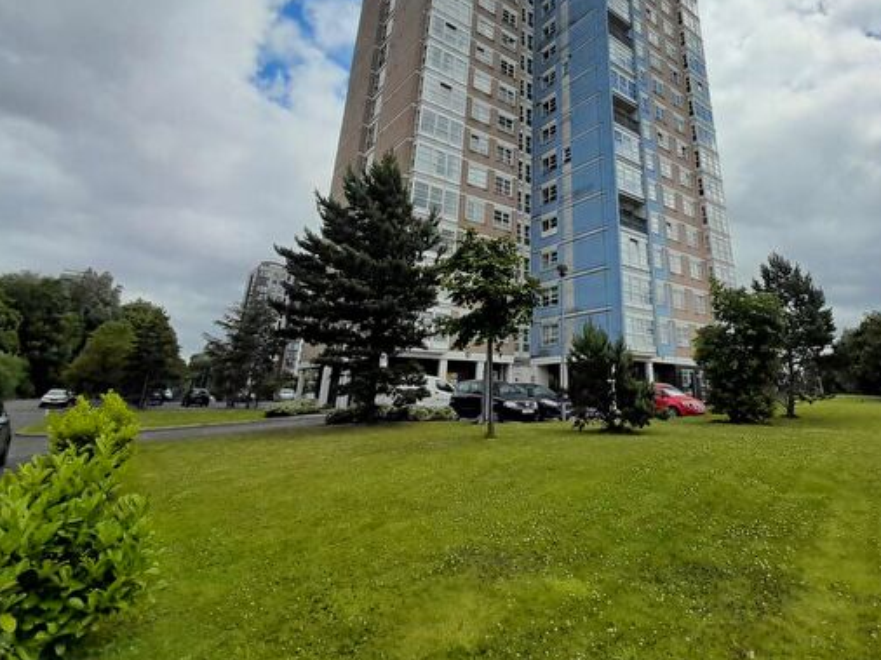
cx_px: 541
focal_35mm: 18
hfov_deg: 86.3
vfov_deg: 69.3
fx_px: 458
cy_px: 215
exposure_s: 1/2551
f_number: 2.2
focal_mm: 1.13
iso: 40
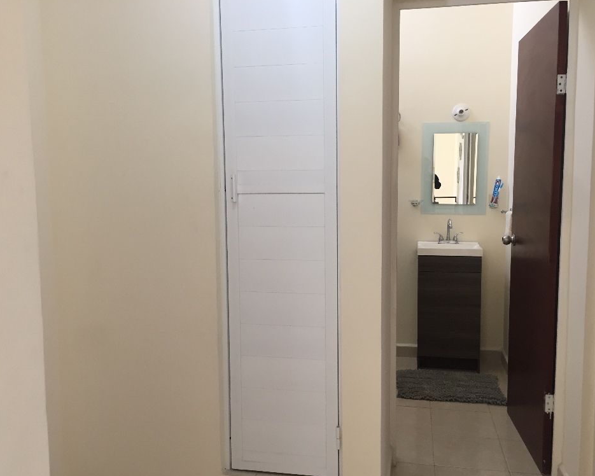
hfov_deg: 57.2
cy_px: 237
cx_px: 312
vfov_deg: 47.1
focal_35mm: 31
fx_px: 546
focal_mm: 4.15
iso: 40
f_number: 2.2
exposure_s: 1/30
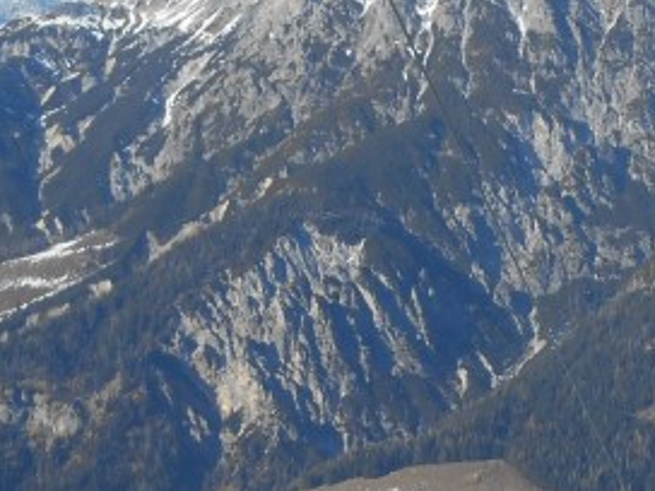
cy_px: 323
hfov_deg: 11.1
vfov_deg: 8.6
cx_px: 867
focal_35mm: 173
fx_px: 3273
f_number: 4
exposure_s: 1/640
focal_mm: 8.3
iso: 80
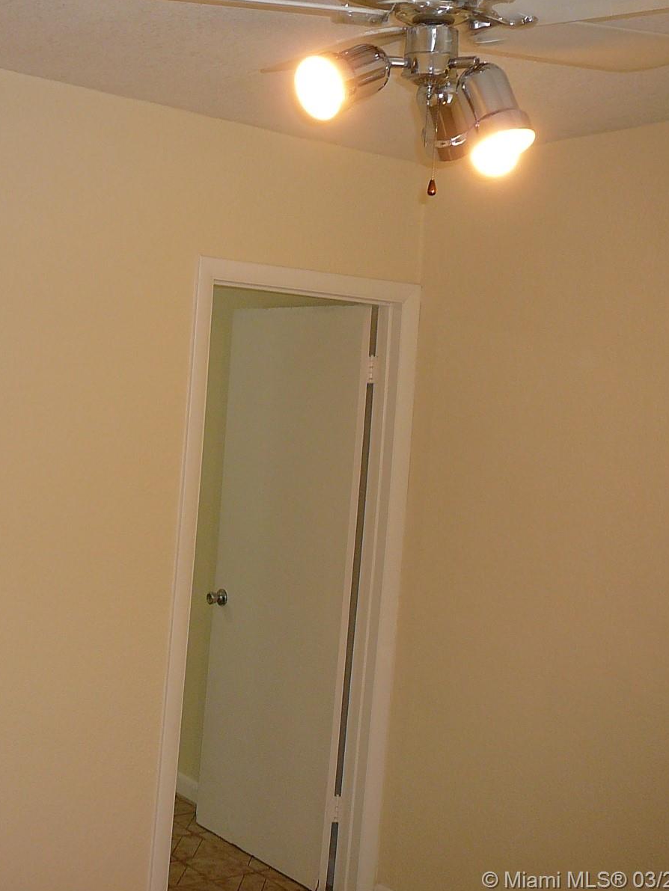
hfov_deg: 30.1
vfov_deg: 40.4
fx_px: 1210
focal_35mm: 47
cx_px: 126
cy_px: 447
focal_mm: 5.2
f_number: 2.8
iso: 100
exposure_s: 1/30
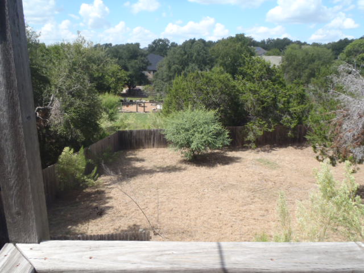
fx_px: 294
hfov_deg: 63.4
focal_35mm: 28
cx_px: 182
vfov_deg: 49.7
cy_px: 136
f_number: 3.9
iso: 80
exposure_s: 1/400
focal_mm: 5
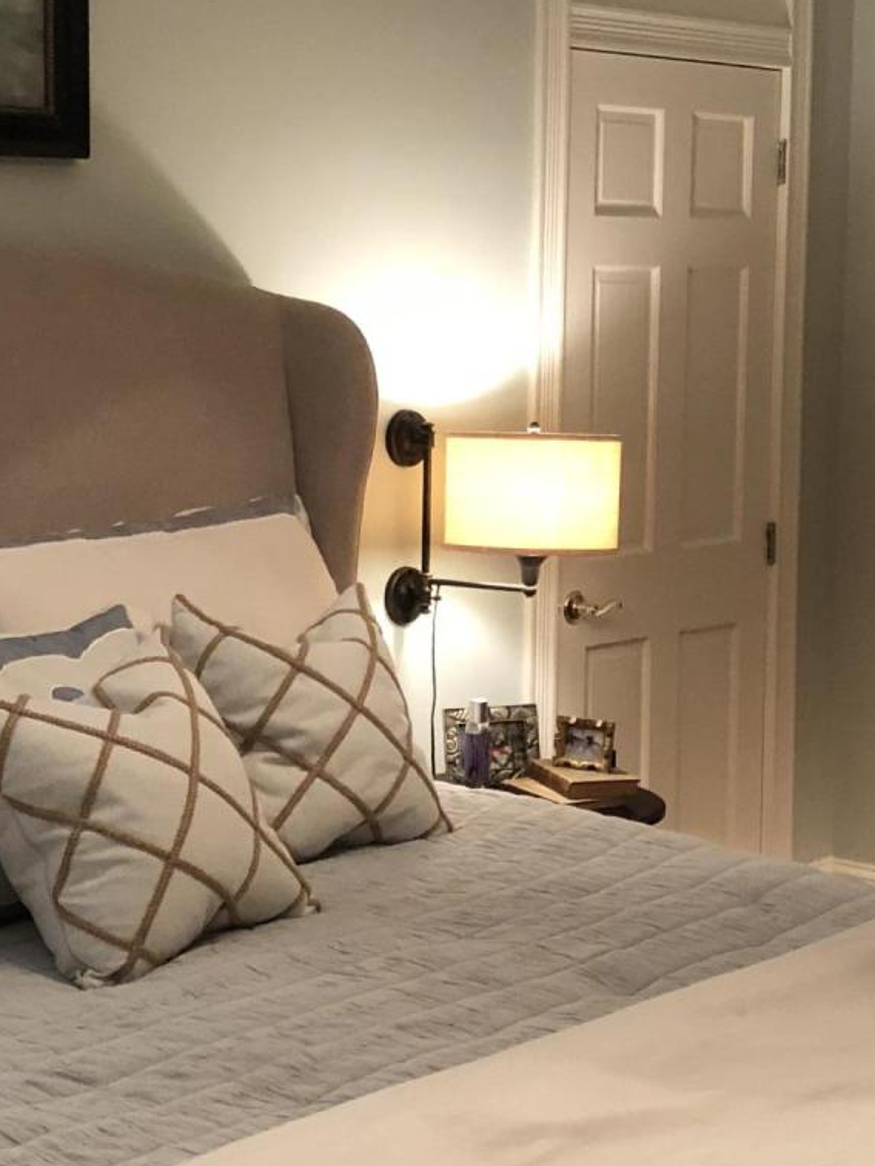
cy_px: 558
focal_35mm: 74
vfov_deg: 26.3
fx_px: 2493
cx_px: 364
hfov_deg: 19.9
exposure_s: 1/15
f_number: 1.8
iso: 100
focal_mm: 3.99
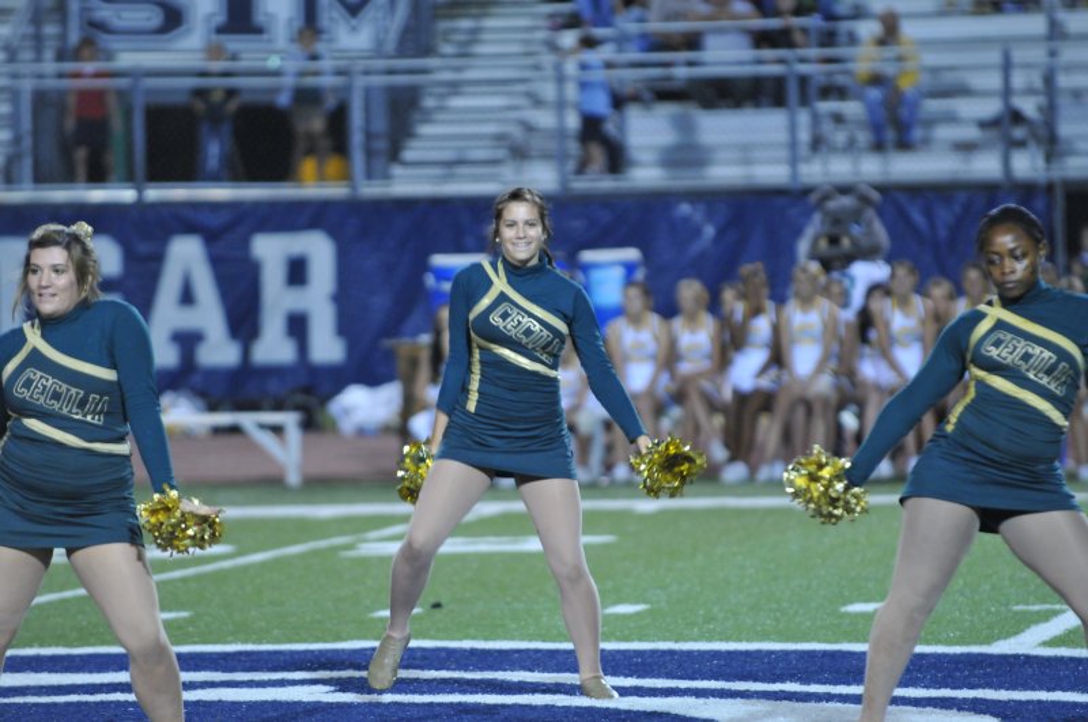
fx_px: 9054
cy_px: 361
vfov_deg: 4.6
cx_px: 544
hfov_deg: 6.9
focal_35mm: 300
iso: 1600
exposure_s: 1/125
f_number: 2.8
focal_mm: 200
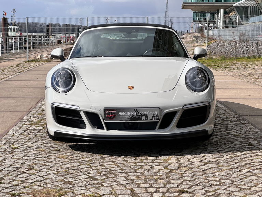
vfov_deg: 19.1
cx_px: 131
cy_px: 98
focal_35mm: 77
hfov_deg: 25.3
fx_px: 583
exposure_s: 1/834
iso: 25
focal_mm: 9
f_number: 2.8
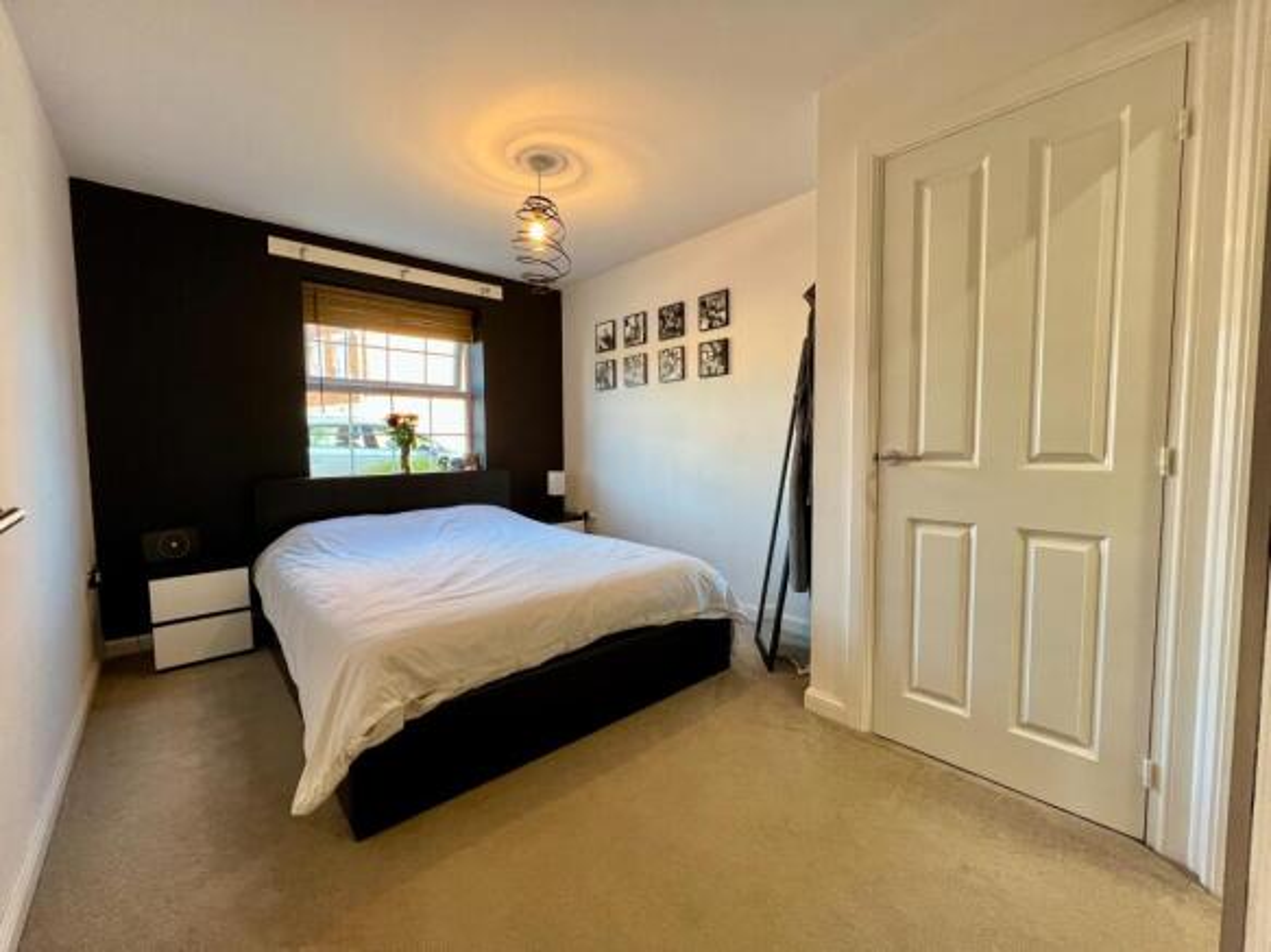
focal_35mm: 13
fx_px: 477
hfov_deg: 106.2
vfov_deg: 89.9
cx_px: 636
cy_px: 476
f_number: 1.8
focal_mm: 1.57
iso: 125
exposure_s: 1/100
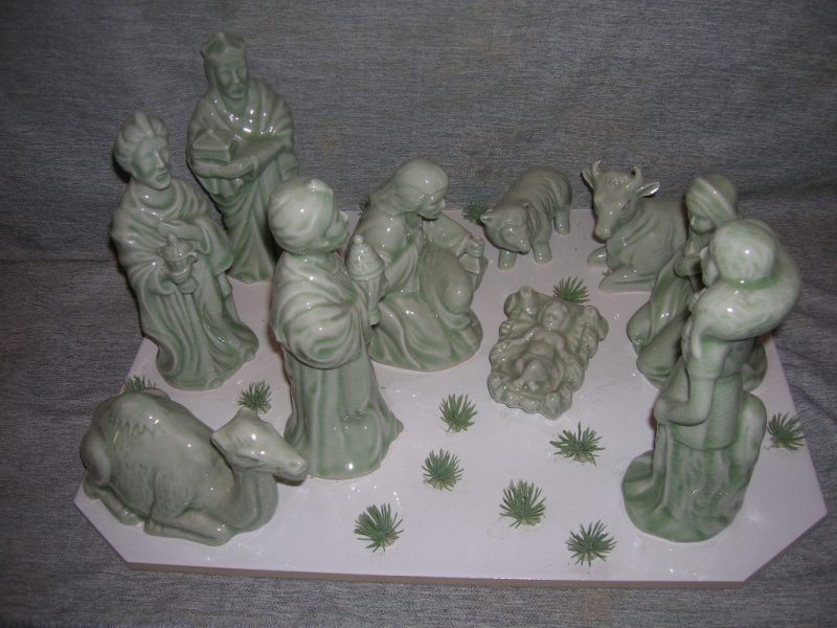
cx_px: 418
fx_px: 822
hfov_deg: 54.0
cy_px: 314
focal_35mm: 34
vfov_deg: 41.8
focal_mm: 5.7
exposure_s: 1/60.1
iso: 50
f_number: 2.9
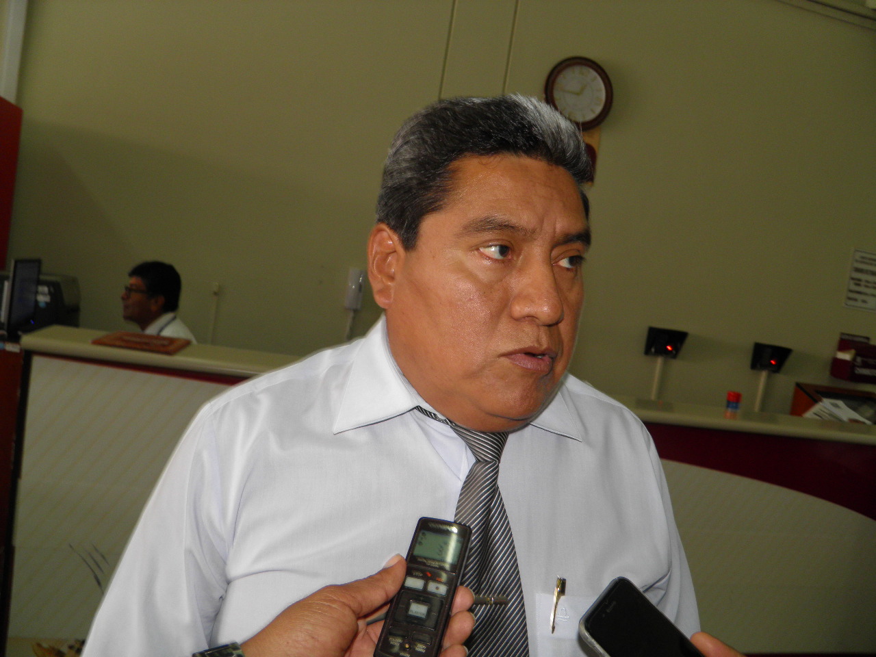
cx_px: 438
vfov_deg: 49.7
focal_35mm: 28
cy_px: 328
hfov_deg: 63.4
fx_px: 709
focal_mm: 4.9
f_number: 2.8
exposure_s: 1/30
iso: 100
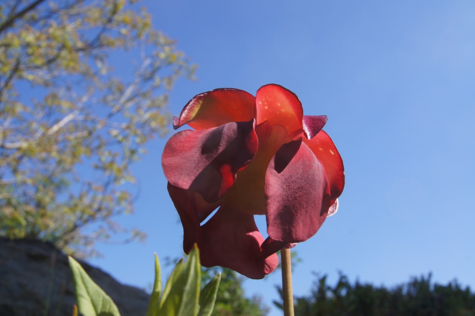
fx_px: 514
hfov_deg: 49.6
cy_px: 158
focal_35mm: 39
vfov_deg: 34.1
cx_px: 238
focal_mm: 26
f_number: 13
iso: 100
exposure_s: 1/80
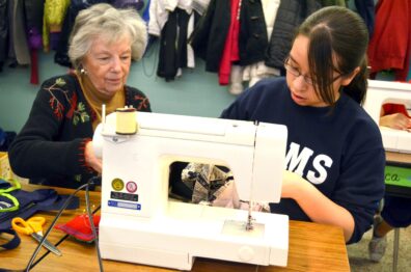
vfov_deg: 34.0
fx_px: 444
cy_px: 136
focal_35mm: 39
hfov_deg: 49.7
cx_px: 206
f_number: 4.2
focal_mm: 26
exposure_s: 1/160
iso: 1600
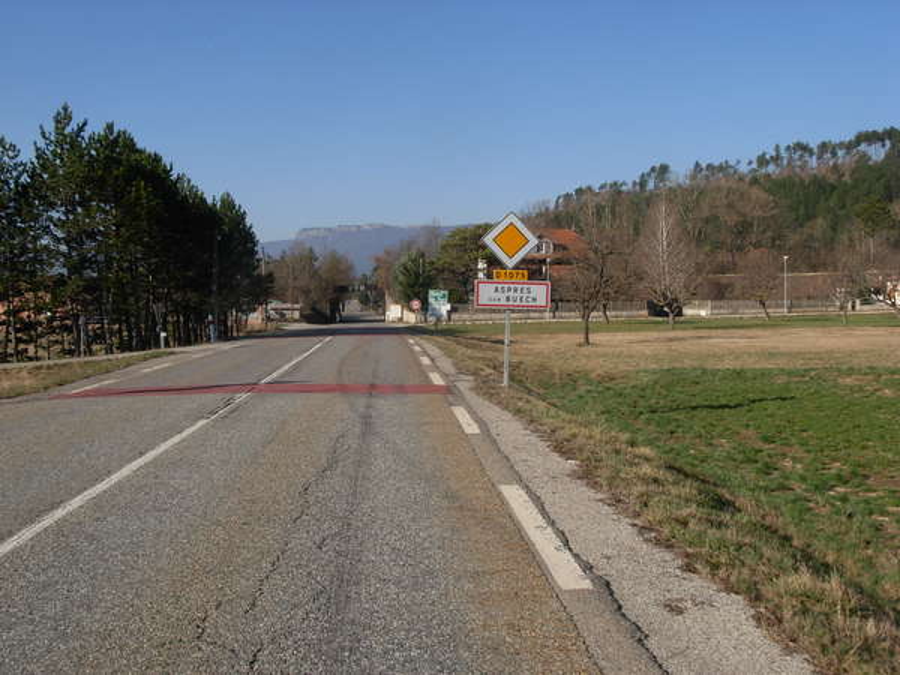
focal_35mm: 38
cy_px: 338
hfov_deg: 49.0
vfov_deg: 37.7
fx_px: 988
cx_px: 450
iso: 79
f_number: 4.9
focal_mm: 6.3
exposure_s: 1/575
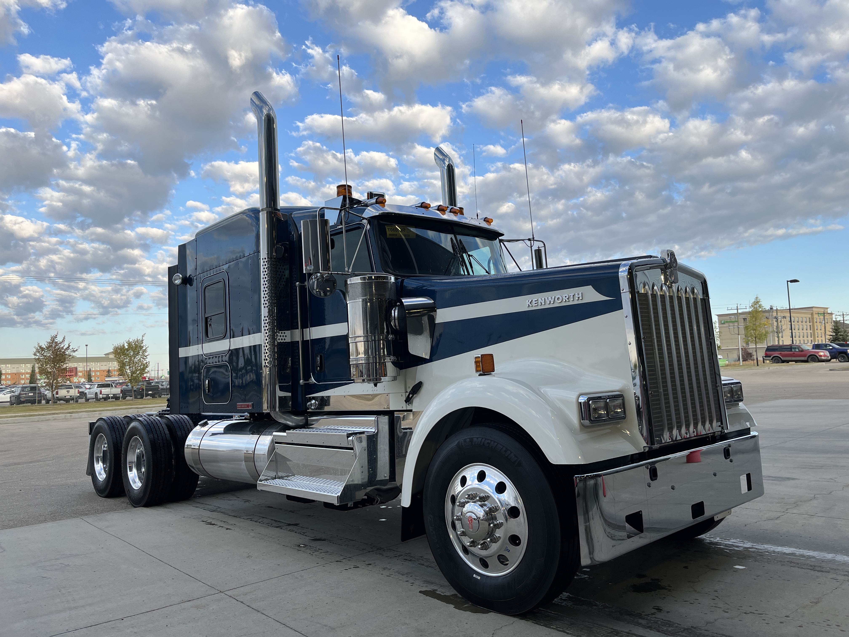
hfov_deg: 67.3
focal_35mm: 26
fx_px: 638
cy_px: 318
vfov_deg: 53.1
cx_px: 424
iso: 50
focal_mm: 5.1
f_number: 1.6
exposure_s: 1/1036
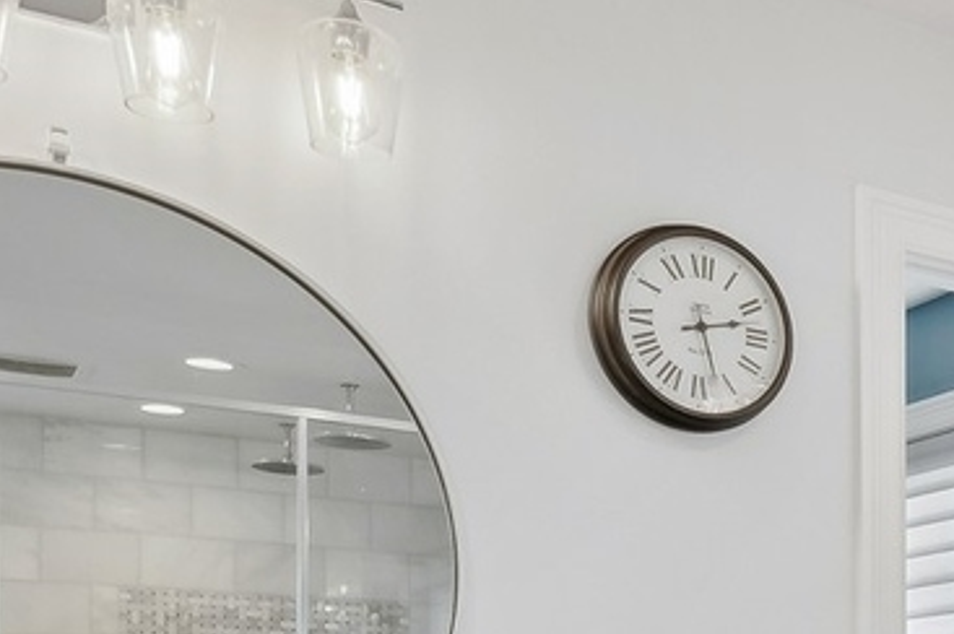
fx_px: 1641
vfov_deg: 20.3
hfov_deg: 27.1
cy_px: 780
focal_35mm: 62
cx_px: 1248
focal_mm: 14
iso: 200
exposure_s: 1/6
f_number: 8
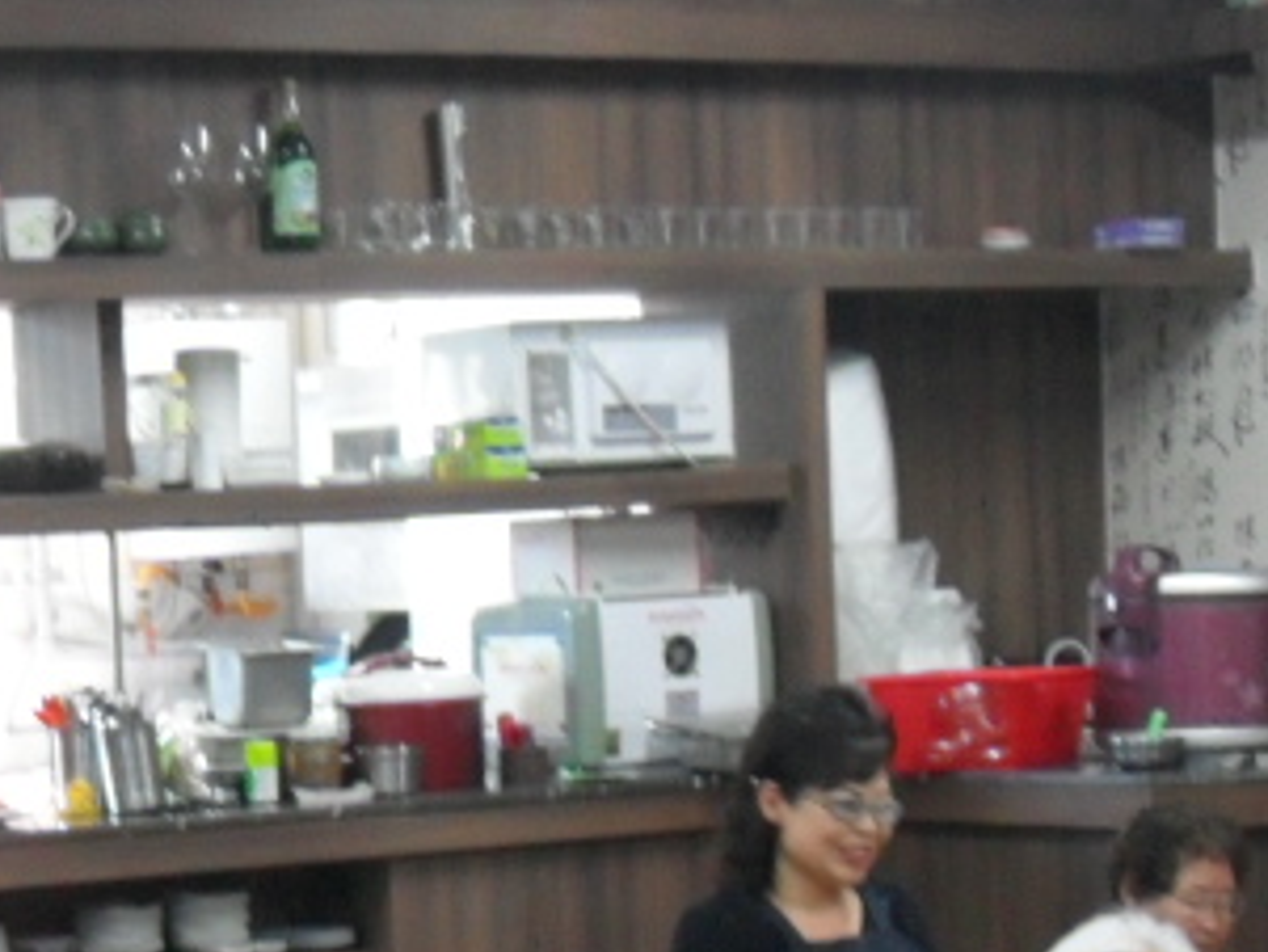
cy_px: 1209
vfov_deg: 12.1
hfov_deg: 16.5
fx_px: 4361
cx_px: 636
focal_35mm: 119
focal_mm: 6.2
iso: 200
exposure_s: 1/20
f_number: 2.8
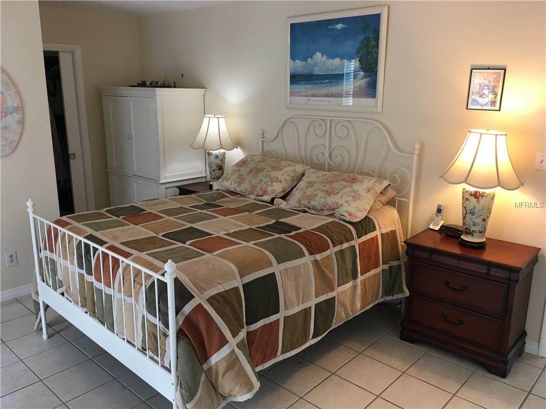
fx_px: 457
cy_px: 204
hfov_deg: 61.7
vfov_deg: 48.2
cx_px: 273
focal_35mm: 29
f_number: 2.2
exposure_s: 1/15
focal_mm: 4.15
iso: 25
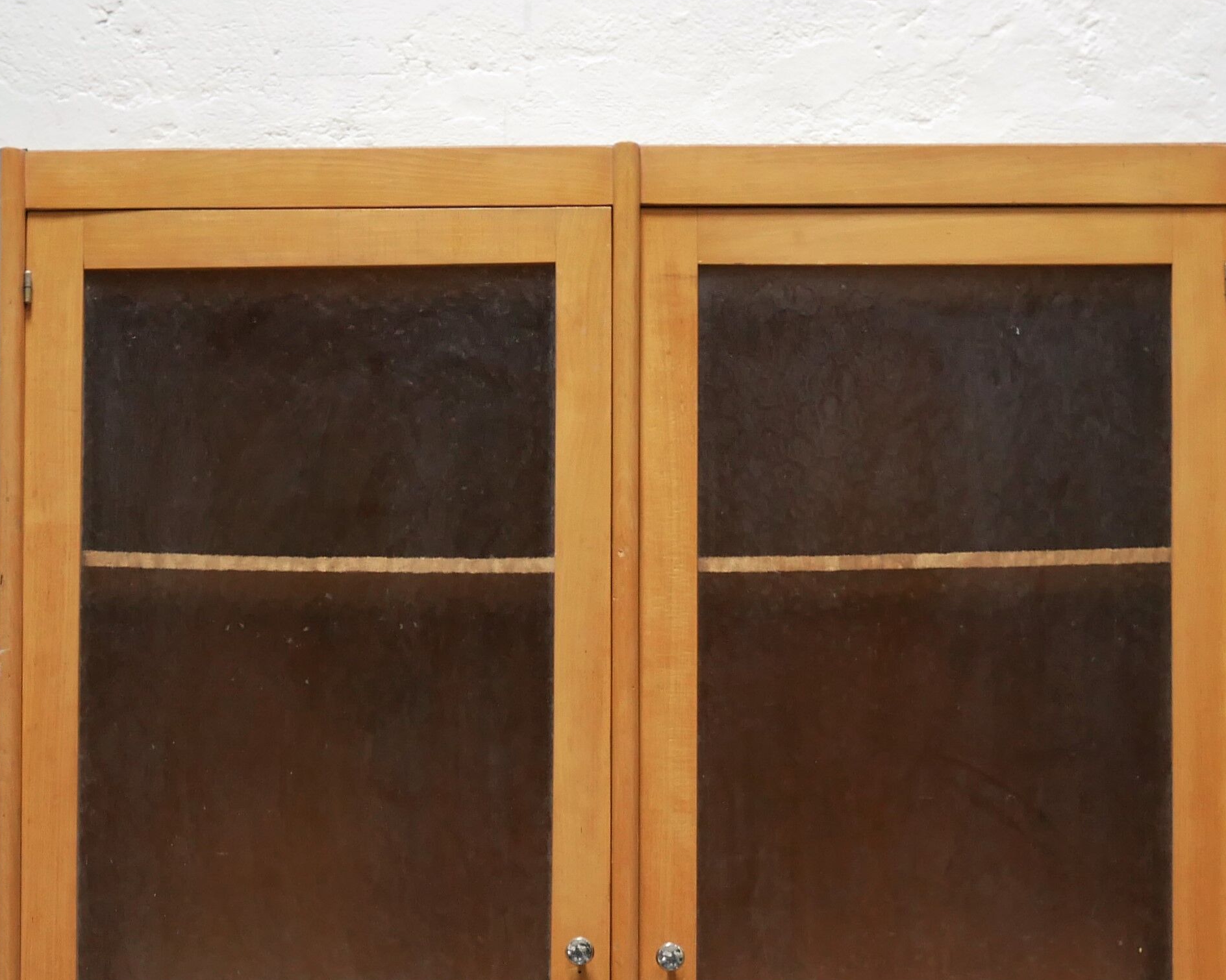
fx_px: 3447
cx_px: 487
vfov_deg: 15.8
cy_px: 1057
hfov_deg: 20.1
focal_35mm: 95
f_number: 1.7
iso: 500
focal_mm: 20
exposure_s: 1/60
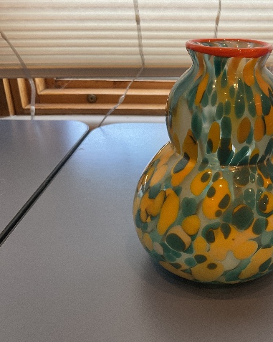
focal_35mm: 38
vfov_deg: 48.0
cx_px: 225
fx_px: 384
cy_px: 171
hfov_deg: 37.5
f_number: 1.8
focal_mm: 3
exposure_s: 1/60
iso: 50
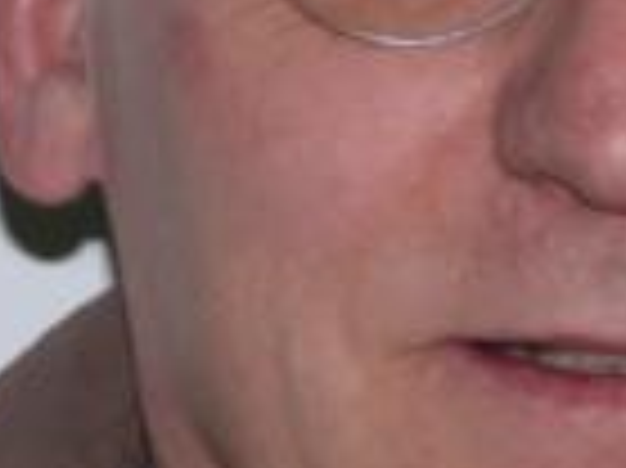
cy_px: 68
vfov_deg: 3.0
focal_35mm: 498
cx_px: 806
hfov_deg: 4.0
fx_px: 8998
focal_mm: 22.8
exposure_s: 1/30
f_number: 3.6
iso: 100
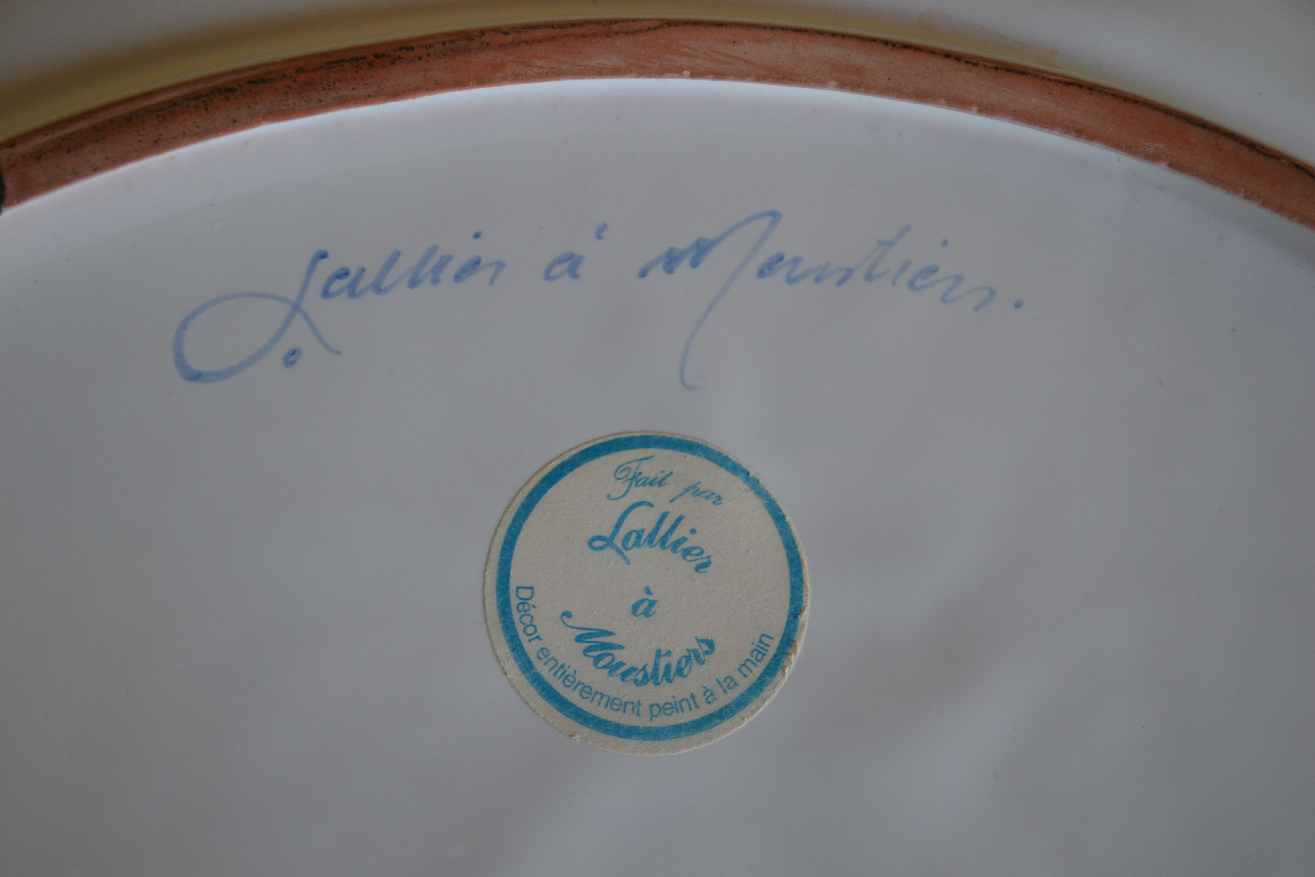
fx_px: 2301
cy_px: 438
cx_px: 658
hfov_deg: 31.9
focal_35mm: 63
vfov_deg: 21.6
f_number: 5.3
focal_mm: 42
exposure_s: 1/30
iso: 400
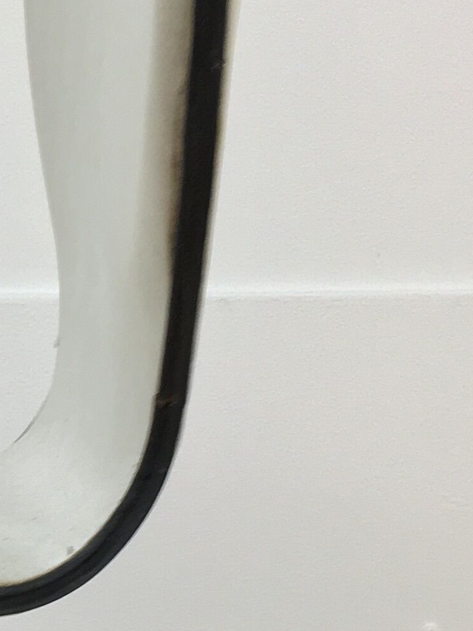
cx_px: -285
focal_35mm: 117
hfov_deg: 12.0
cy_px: 593
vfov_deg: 16.6
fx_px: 2130
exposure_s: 1/33
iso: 40
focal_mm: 4.15
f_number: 2.2
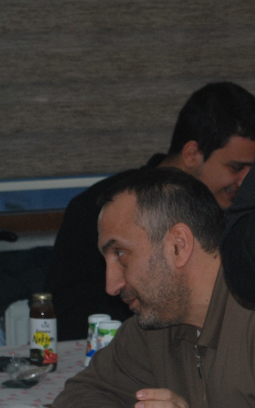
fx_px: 2607
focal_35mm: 234
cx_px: 404
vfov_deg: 9.0
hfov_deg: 5.5
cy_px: 175
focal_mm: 55
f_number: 5.6
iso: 280
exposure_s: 1/60
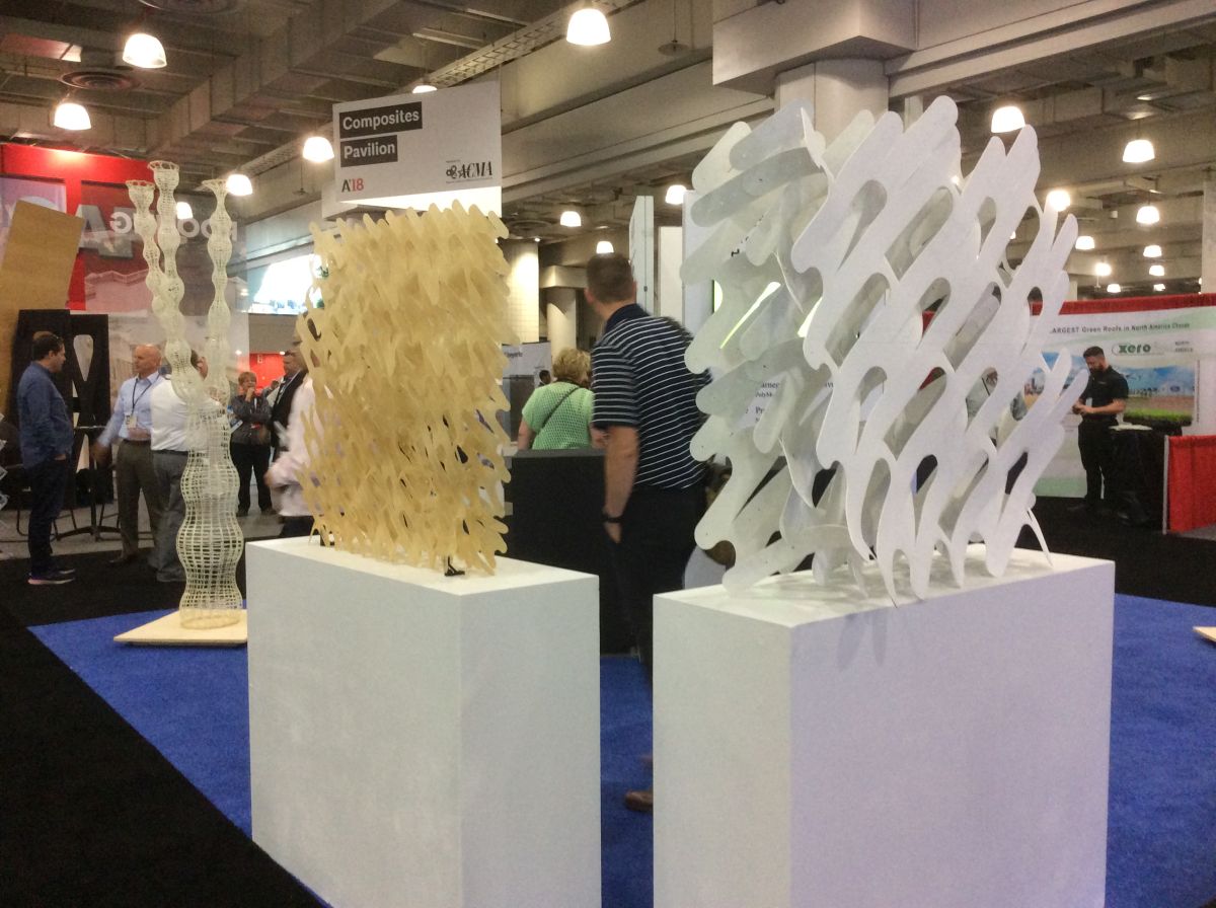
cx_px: 608
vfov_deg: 44.0
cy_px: 454
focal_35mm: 32
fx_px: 1122
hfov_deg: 56.9
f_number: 2.4
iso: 160
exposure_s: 1/24
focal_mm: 3.3
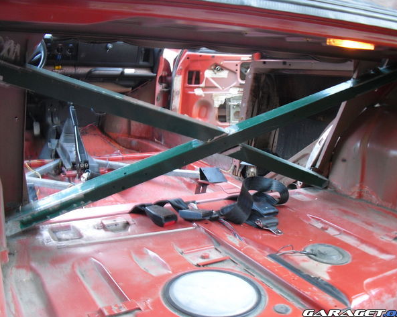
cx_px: 203
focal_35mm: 38
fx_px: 446
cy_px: 159
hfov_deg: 48.0
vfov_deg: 39.1
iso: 200
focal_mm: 6.3
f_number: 3.1
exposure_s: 1/6
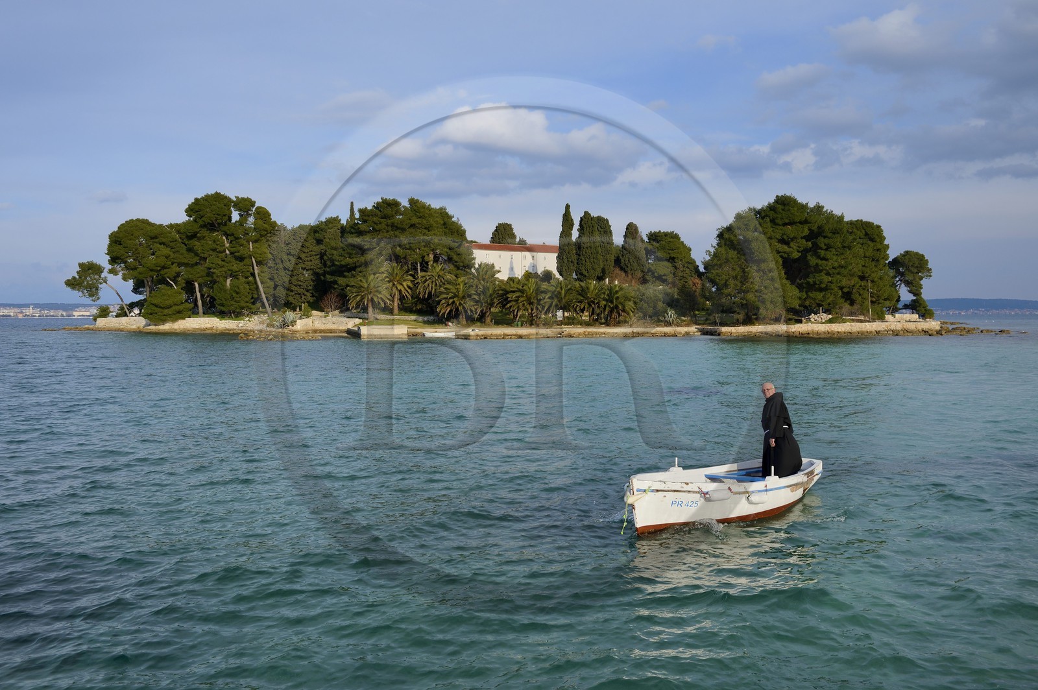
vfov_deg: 44.9
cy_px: 345
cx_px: 519
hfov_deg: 63.7
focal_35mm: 29
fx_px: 835
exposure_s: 1/400
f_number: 9
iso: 200
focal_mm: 29
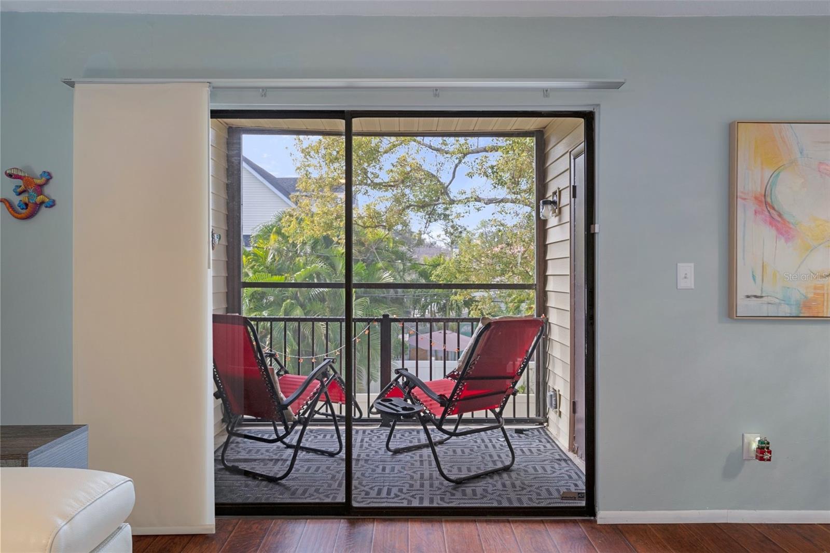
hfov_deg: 78.6
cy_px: 276
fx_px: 507
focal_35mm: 22
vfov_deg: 57.2
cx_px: 415
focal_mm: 22
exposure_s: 1
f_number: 8
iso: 320
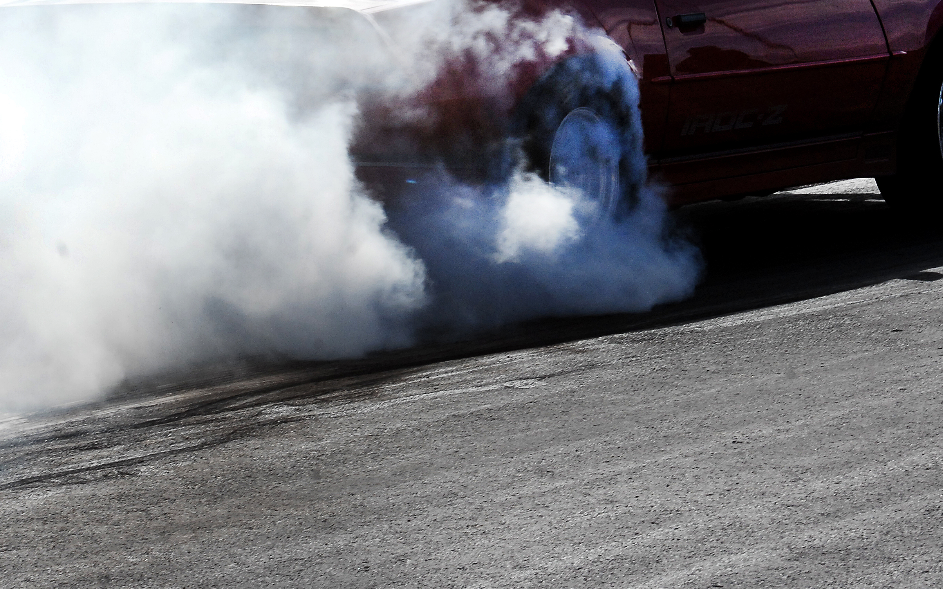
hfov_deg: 9.0
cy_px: 95
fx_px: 6009
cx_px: 340
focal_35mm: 234
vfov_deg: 5.6
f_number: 16
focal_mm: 95
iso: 400
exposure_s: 1/400
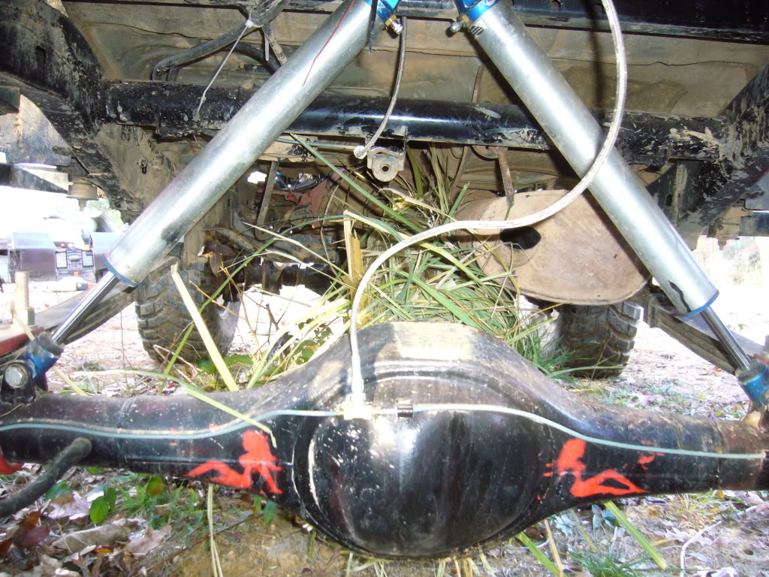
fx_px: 778
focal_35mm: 35
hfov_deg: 52.6
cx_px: 384
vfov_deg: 40.7
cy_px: 288
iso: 200
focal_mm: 5.8
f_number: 2.8
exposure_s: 1/30
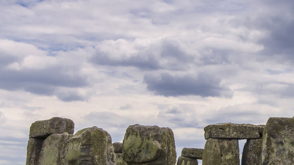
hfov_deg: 22.2
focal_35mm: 92
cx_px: 305
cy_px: 49
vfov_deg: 13.1
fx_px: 717
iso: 320
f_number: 11
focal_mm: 20
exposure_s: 1/400
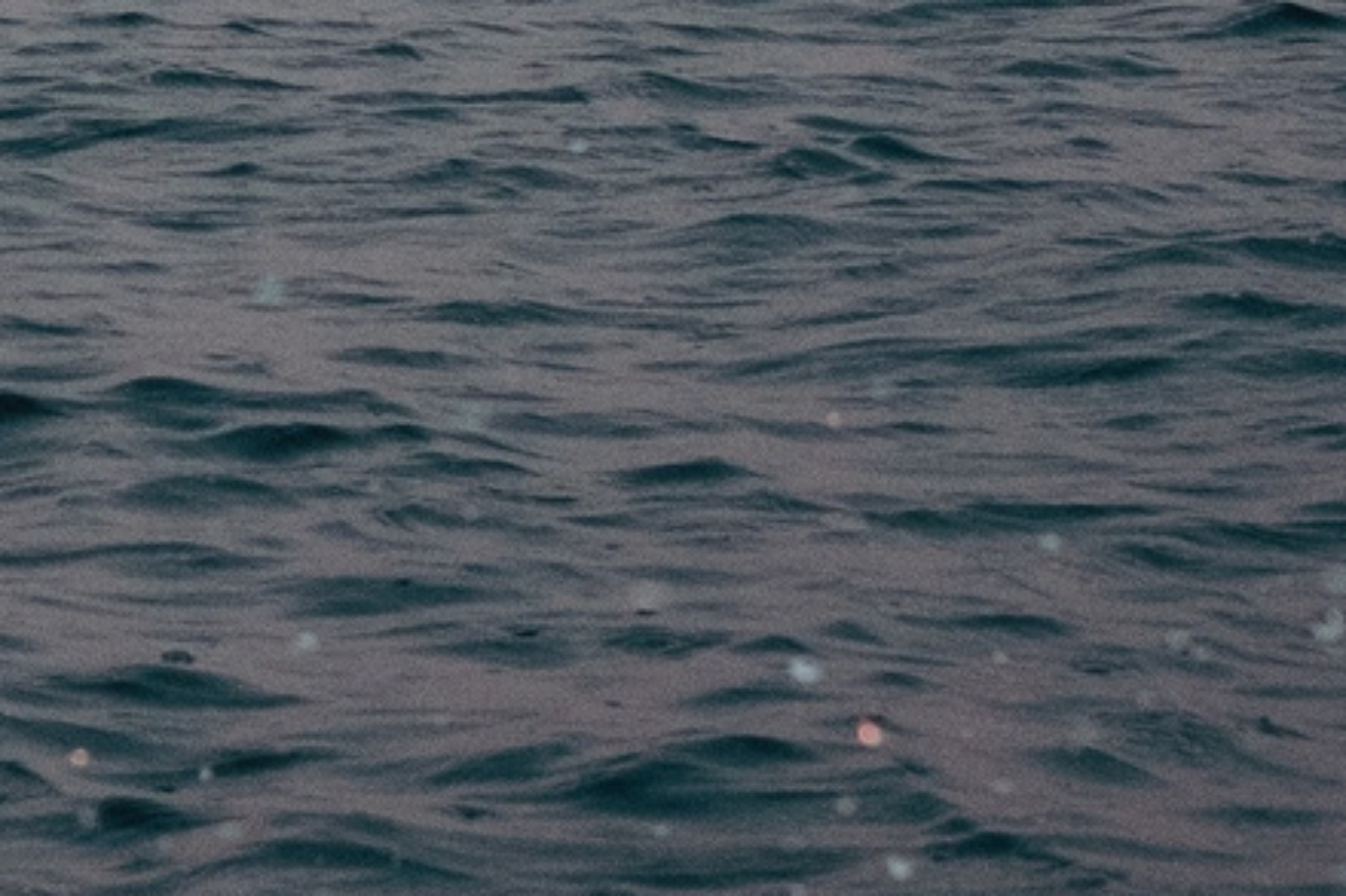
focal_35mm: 291
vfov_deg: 4.6
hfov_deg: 6.6
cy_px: -986
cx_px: -2386
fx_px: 10876
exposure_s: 1/2000
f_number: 5.6
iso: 1600
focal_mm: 33
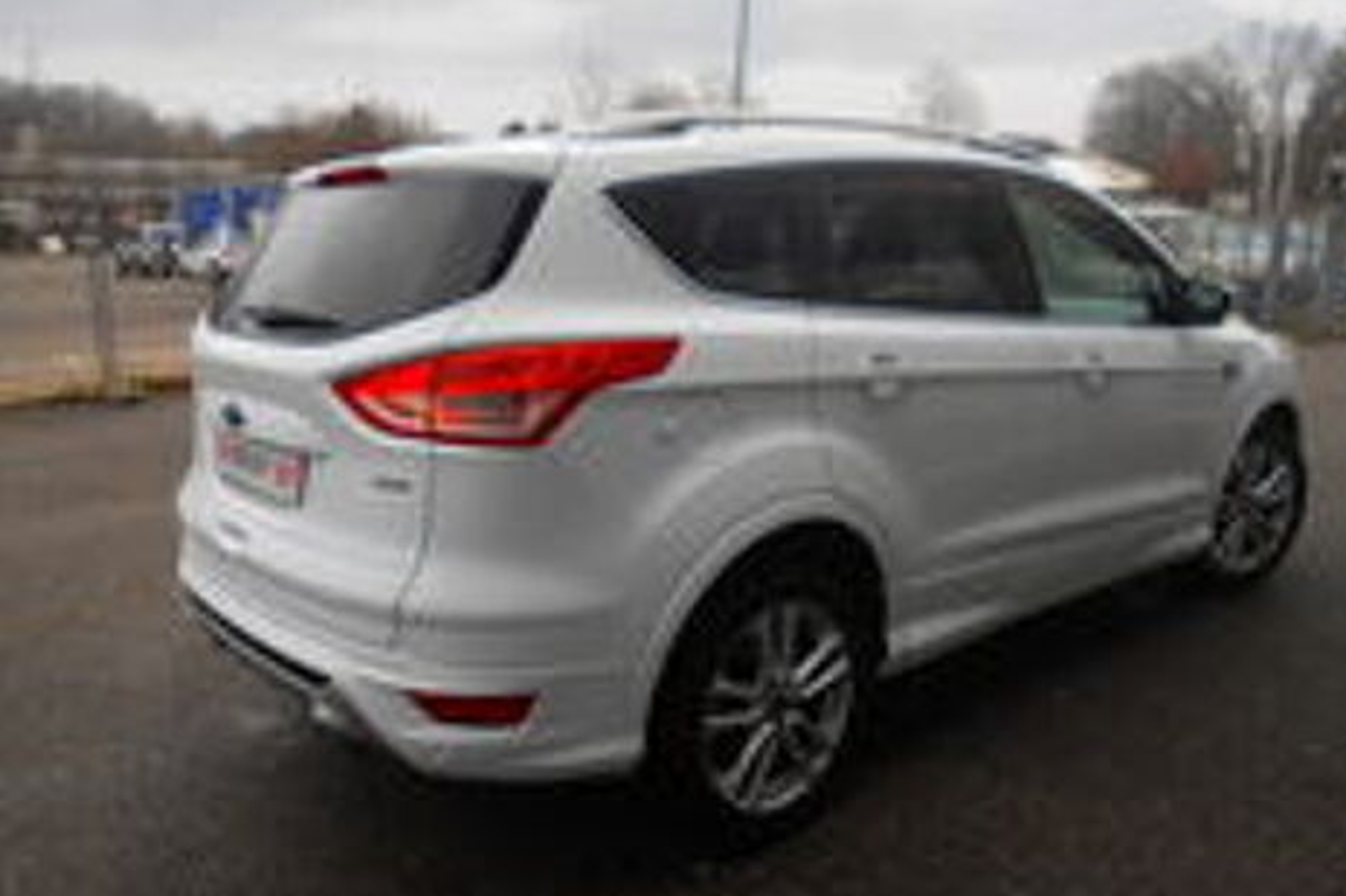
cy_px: 487
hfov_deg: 65.5
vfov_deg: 46.3
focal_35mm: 28
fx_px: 1046
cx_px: 693
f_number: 3.2
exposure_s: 1/125
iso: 80
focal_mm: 4.6
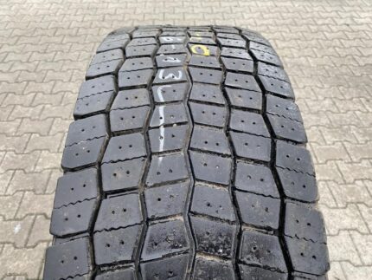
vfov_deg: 53.1
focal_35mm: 26
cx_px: 186
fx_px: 280
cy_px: 140
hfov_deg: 67.3
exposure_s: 1/122
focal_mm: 4.25
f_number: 1.8
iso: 50
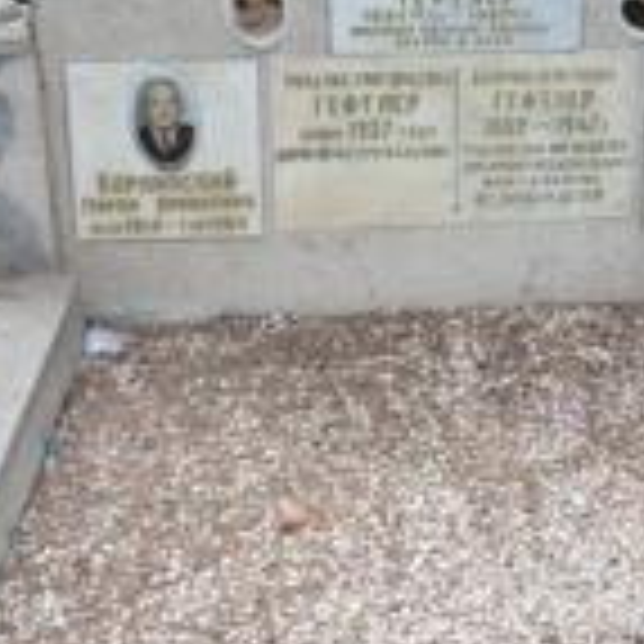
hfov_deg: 23.6
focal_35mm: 72
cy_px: 221
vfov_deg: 23.9
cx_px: 518
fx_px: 1515
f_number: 5.6
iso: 450
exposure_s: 1/40
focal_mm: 18
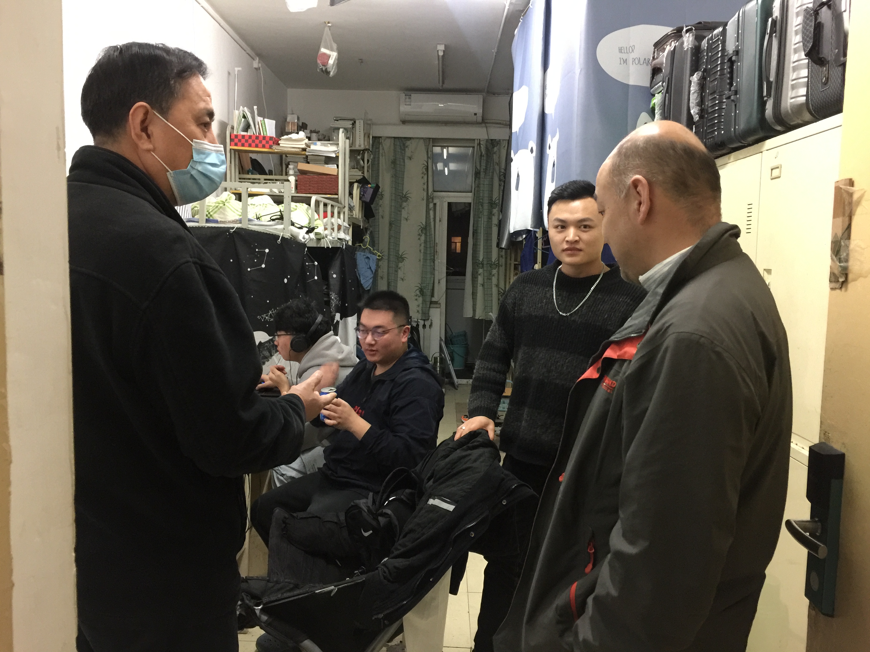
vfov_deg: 48.2
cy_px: 326
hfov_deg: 61.7
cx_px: 435
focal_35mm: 29
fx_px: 729
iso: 125
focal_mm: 4.15
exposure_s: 1/8
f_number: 2.2
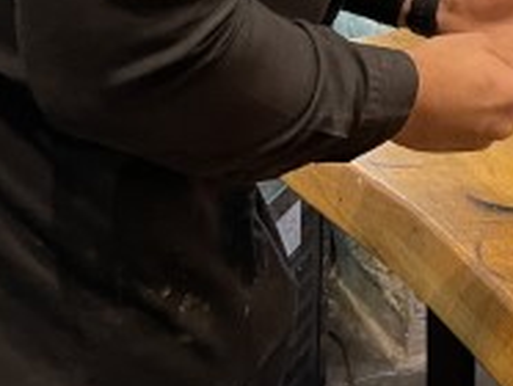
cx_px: 629
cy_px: -240
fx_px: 1276
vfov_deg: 15.5
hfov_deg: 21.0
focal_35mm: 86
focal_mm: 5.1
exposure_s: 1/50
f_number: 1.6
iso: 320
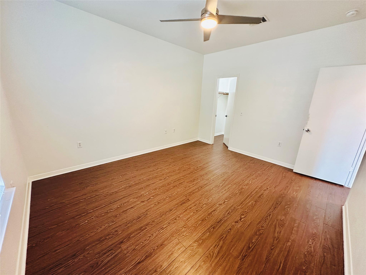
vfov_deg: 85.7
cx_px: 183
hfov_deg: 102.1
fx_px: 148
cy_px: 138
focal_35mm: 14
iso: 640
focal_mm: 2.22
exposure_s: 1/60
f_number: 2.2
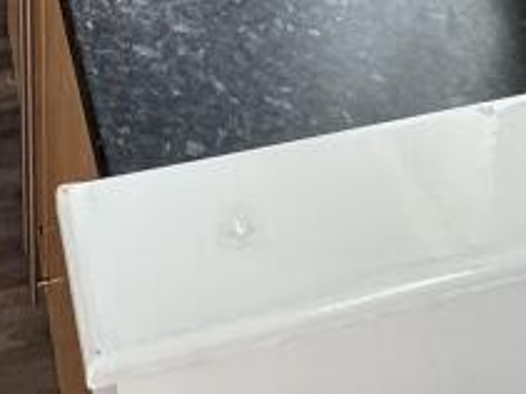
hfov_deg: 28.3
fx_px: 1033
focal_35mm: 68
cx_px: 157
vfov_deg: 14.7
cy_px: -524
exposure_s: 1/99
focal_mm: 2.22
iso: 250
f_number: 2.2
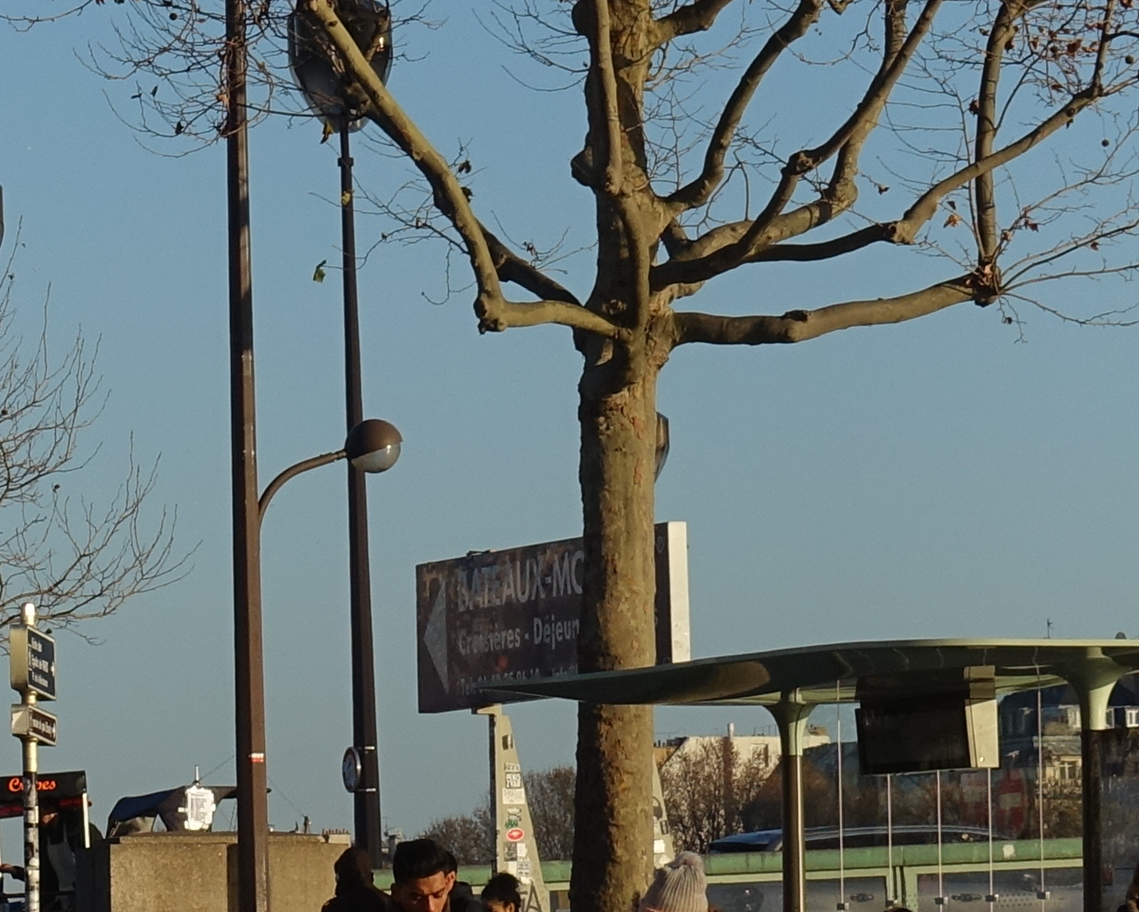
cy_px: 393
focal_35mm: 276
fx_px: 9305
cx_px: -516
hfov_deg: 6.9
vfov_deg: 5.6
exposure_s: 1/500
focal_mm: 25.7
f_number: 5.6
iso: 125
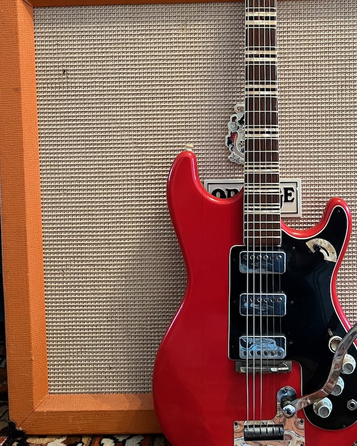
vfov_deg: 43.7
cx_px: 264
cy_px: 127
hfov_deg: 35.7
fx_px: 541
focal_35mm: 41
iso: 400
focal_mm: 5.7
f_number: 1.5
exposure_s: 1/33
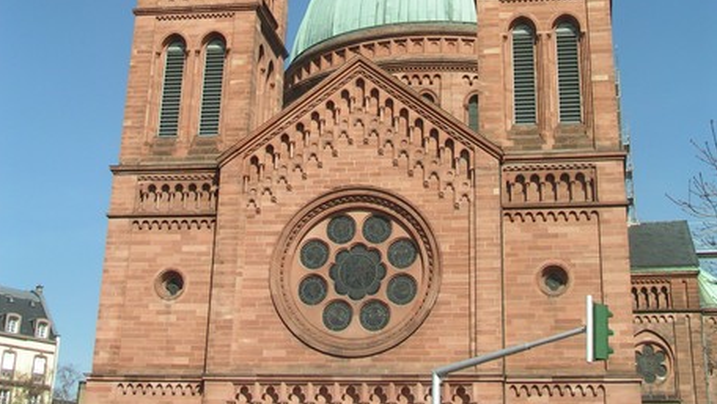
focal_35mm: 60
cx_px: 357
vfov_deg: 19.2
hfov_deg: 34.9
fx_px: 1141
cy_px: -53
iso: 50
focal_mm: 6.3
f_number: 5.6
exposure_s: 1/400
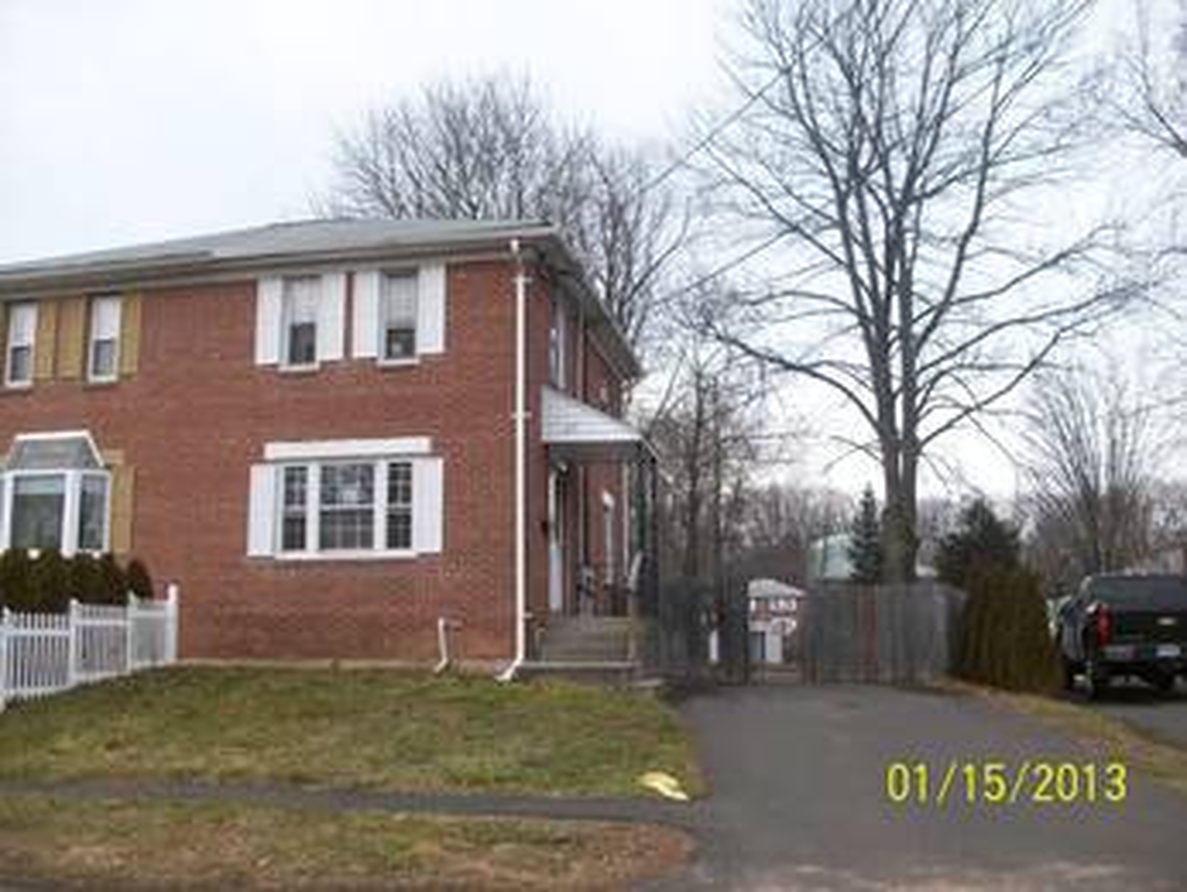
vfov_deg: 41.8
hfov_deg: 53.9
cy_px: 446
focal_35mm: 34
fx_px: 1167
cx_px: 594
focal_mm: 5.7
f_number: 2.8
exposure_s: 1/195
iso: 64
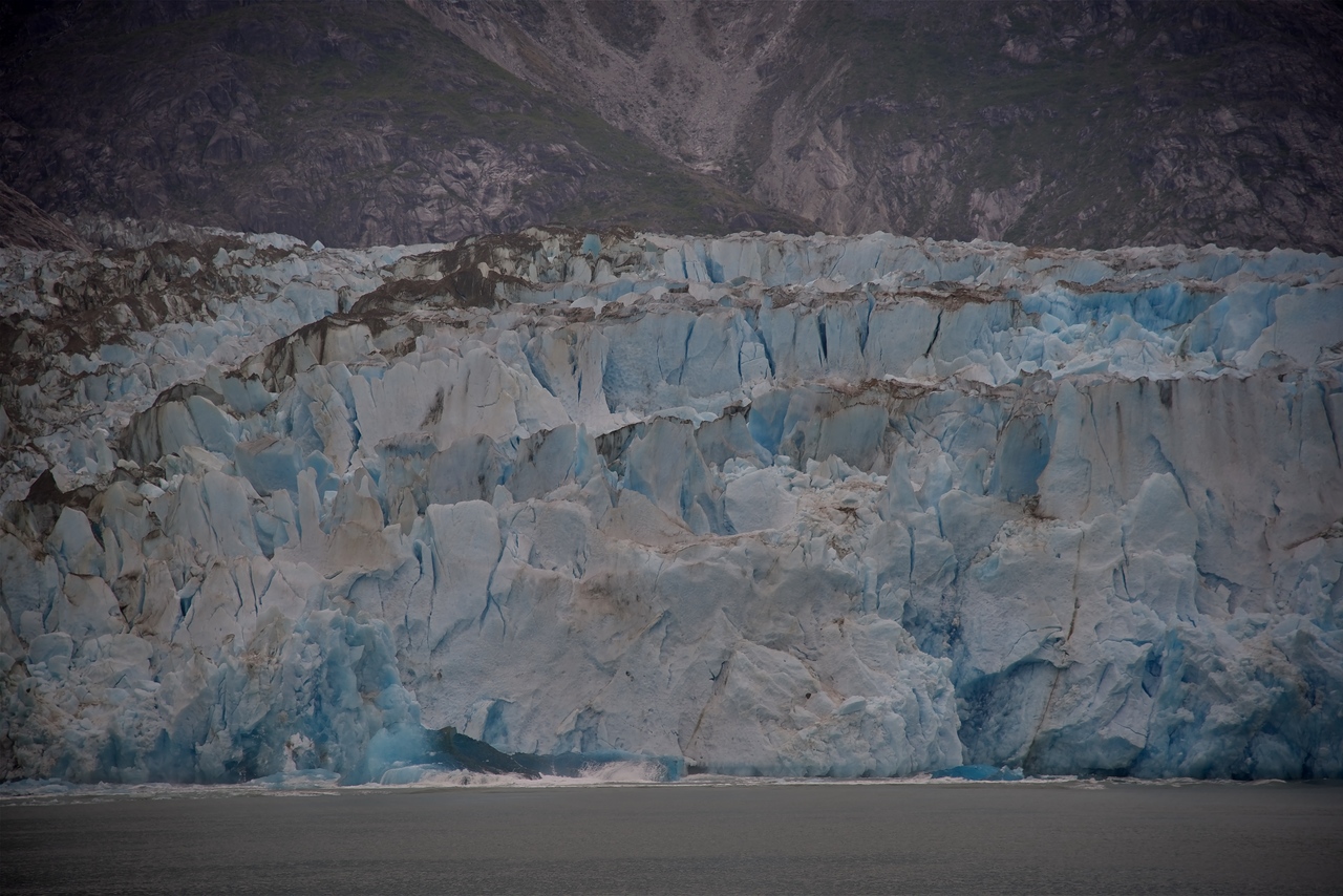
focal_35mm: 120
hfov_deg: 17.1
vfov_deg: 11.4
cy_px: 448
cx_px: 672
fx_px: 4477
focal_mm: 120
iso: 110
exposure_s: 1/250
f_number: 4
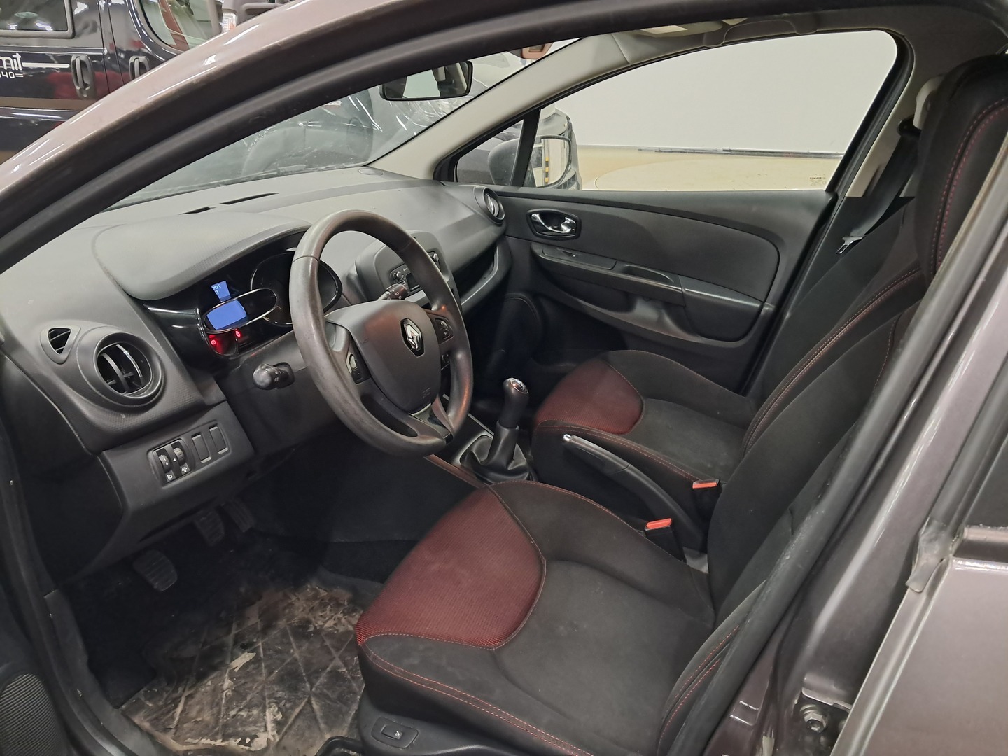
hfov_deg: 65.3
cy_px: 378
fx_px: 786
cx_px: 504
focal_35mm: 27
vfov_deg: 51.4
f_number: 1.8
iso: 800
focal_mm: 4
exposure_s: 1/25
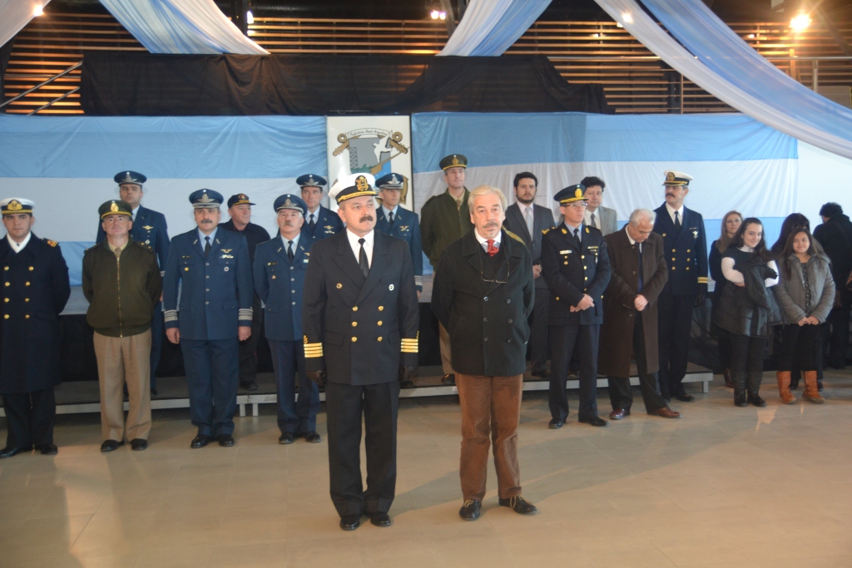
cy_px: 284
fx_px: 923
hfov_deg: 49.5
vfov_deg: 34.2
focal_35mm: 39
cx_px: 426
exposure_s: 1/60
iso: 640
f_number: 2.8
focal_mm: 26
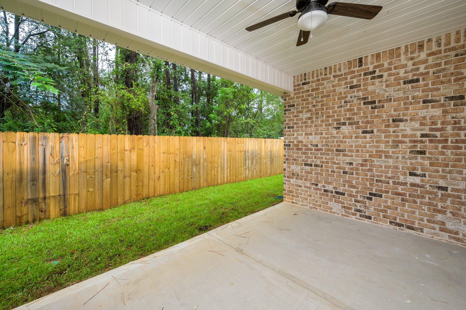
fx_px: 181
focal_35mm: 14
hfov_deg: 104.3
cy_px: 155
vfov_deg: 81.1
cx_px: 233
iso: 320
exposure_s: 1/80
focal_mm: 14
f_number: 9
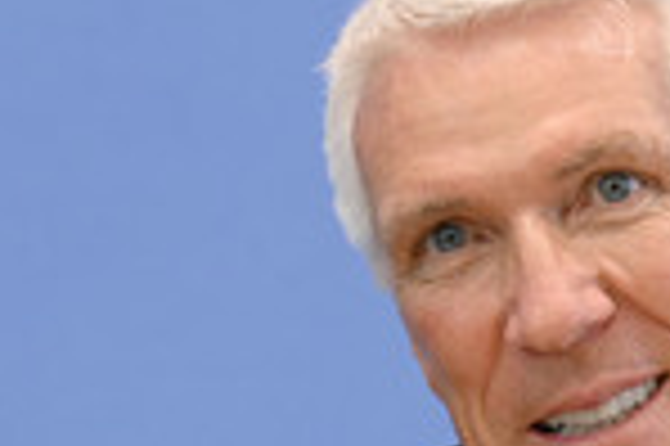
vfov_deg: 4.1
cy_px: 487
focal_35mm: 333
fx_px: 6191
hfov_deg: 6.2
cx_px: 461
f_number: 6.3
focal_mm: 110
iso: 3200
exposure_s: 1/400
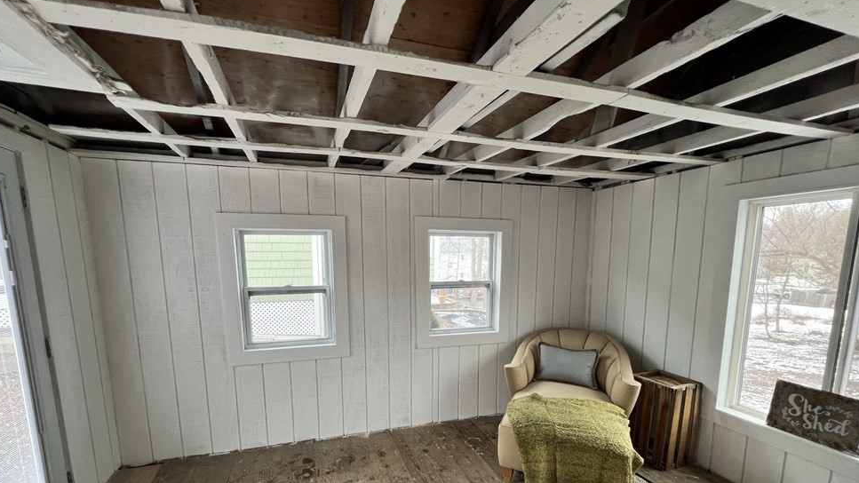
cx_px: 415
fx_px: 342
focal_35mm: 15
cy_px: 313
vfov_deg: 69.0
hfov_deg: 103.0
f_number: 1.8
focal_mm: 1.57
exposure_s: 1/99
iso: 100
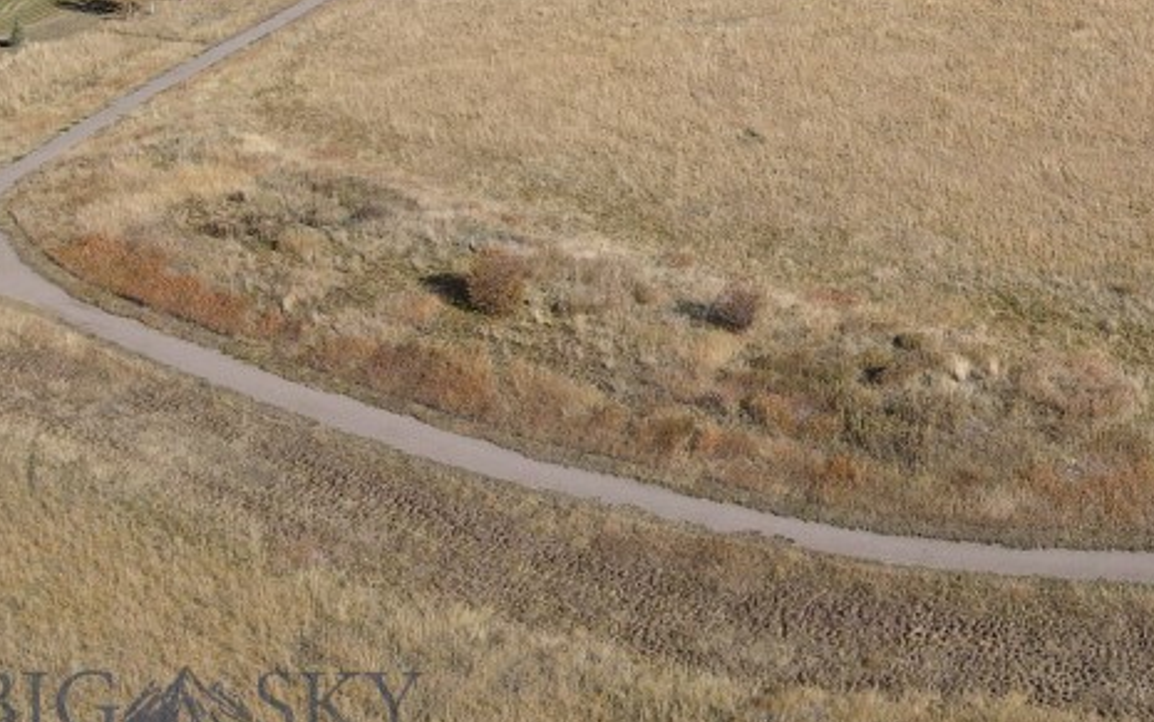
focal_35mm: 56
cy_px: -141
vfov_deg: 21.5
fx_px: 1762
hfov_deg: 32.6
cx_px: 1211
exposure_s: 1/640
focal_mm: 4.5
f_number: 2.8
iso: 100
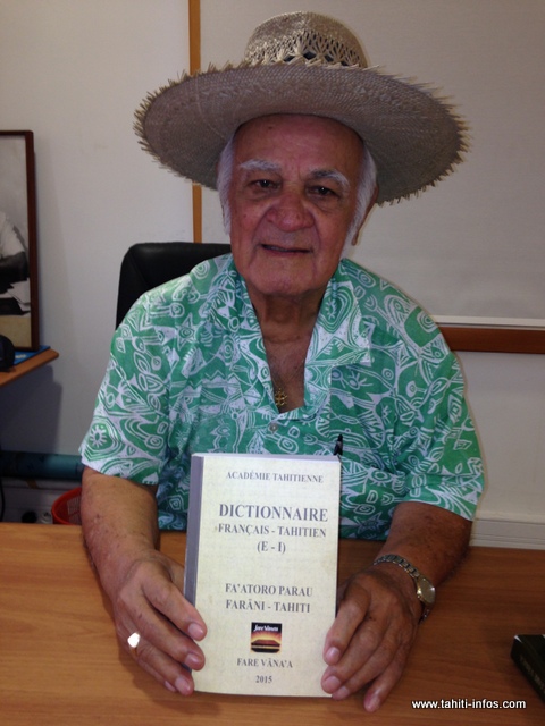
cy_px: 363
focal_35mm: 33
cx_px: 272
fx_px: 693
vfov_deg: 55.4
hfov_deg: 42.9
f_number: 2.4
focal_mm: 4.12
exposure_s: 1/20
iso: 50
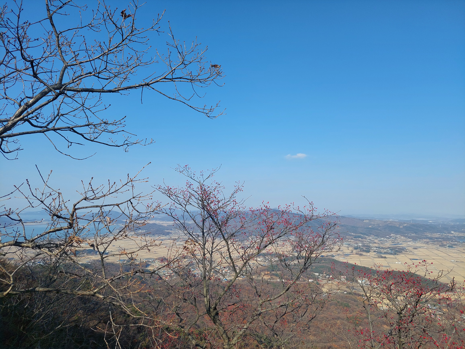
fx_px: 336
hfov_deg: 69.4
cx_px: 232
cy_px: 174
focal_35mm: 25
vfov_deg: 54.9
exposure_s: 1/1748
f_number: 1.8
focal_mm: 5.23
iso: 40
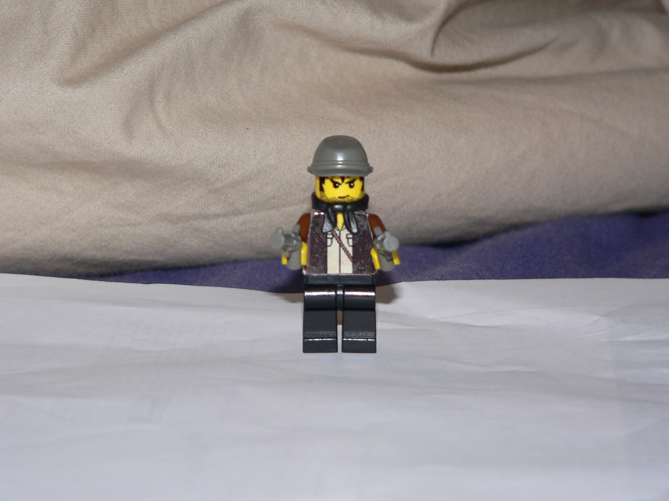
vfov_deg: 11.9
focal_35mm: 125
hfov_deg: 15.8
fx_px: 2416
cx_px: 334
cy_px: 250
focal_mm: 20.8
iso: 100
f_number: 2.8
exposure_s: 1/60
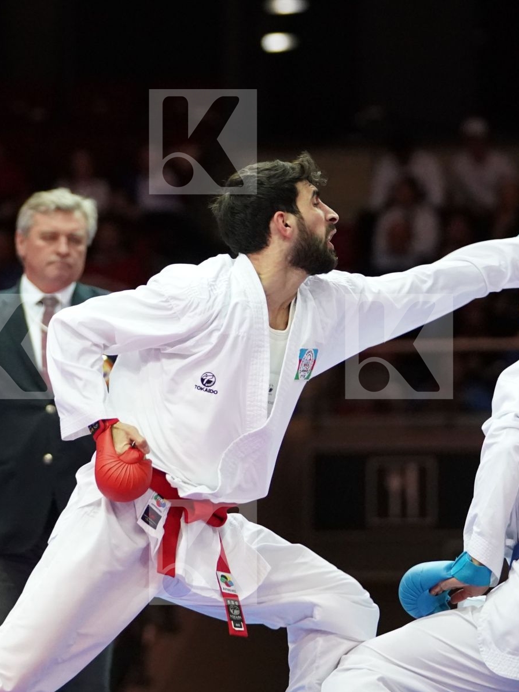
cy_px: 347
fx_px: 5497
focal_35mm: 275
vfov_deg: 7.2
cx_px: 203
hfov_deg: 5.4
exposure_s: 1/1000
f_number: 2.8
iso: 5000
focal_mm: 127
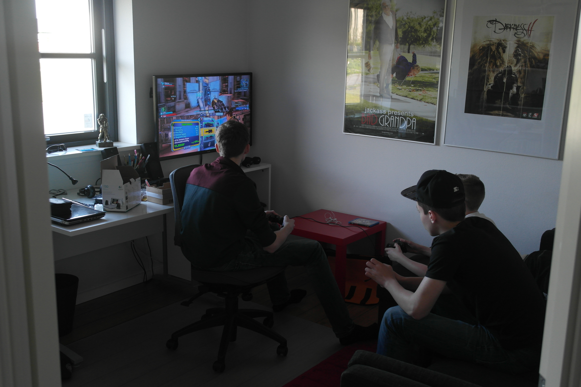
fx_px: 646
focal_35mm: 40
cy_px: 194
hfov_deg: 48.5
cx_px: 290
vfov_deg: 33.4
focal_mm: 26
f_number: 4
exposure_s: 1/50
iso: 400
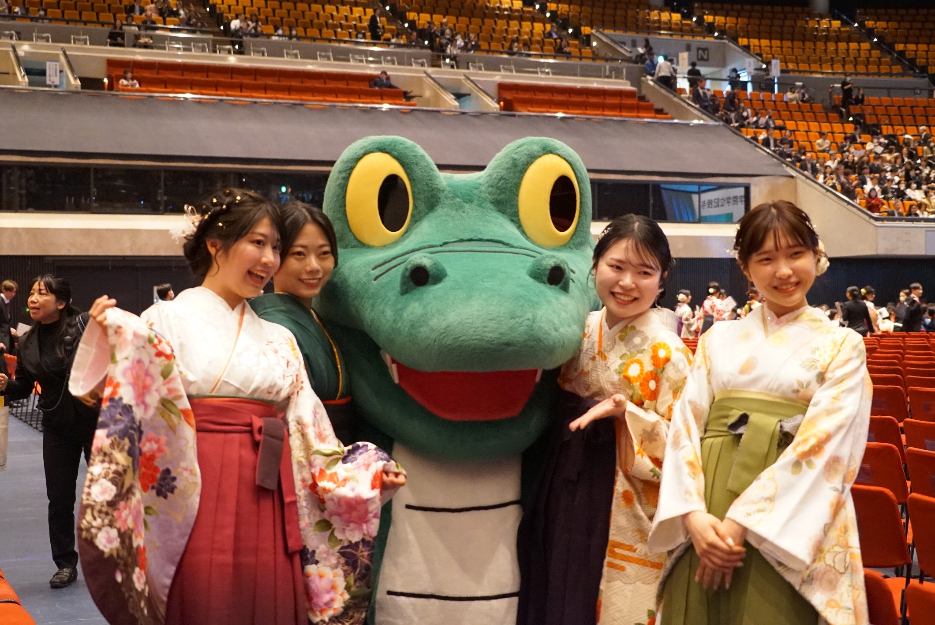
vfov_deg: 26.0
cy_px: 312
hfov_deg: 38.2
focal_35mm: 52
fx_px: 1351
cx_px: 468
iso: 12800
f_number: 4.5
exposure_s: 1/60
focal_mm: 52
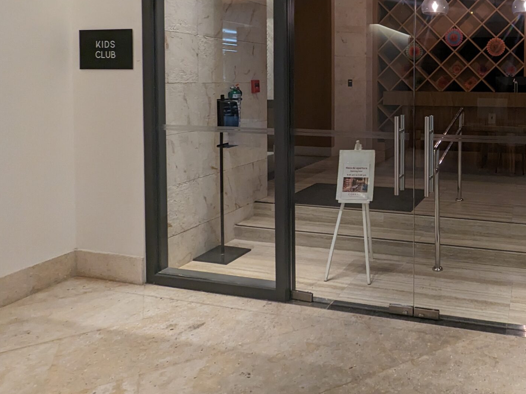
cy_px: 91
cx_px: 425
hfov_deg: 56.8
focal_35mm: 29
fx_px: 441
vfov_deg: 46.2
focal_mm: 2.35
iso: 159
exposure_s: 1/60
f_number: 2.2
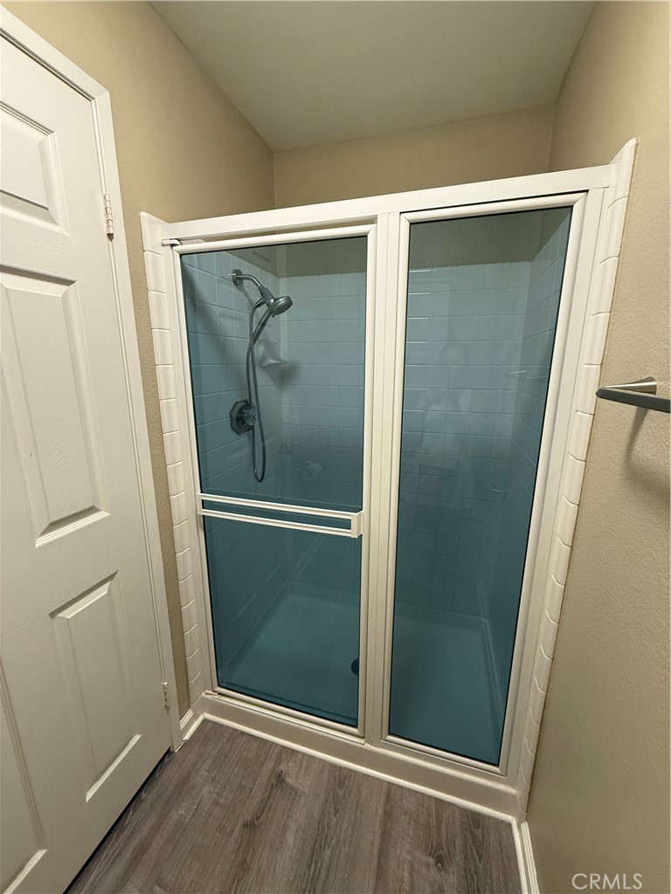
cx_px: 336
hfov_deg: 85.7
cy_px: 447
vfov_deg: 102.1
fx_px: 362
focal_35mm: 14
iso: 200
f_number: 2.2
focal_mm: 2.22
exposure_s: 1/60
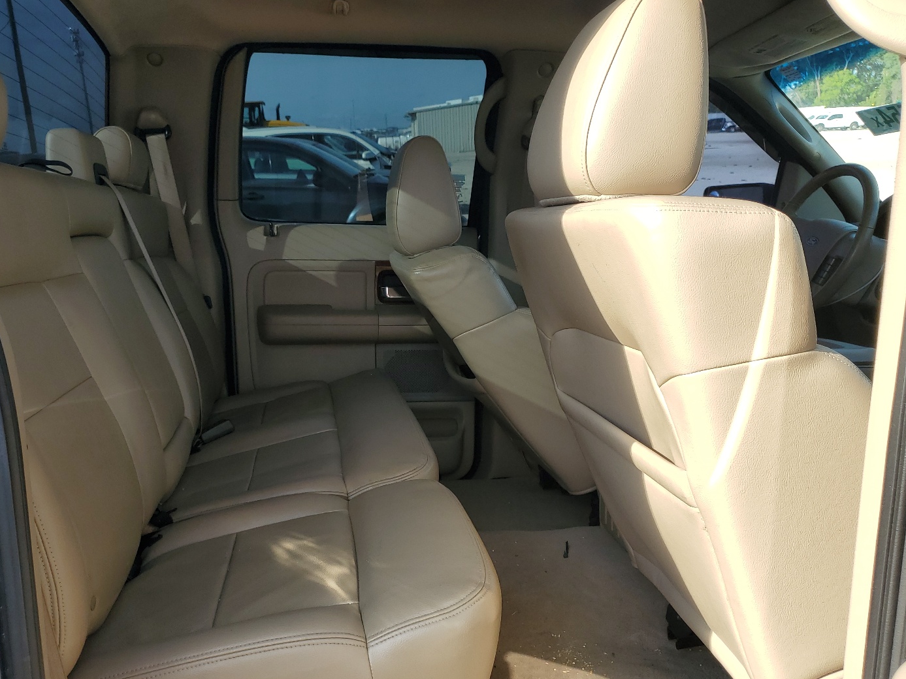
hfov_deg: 59.7
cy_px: 390
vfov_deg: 46.6
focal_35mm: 30
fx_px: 785
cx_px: 392
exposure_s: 1/909
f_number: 1.5
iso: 50
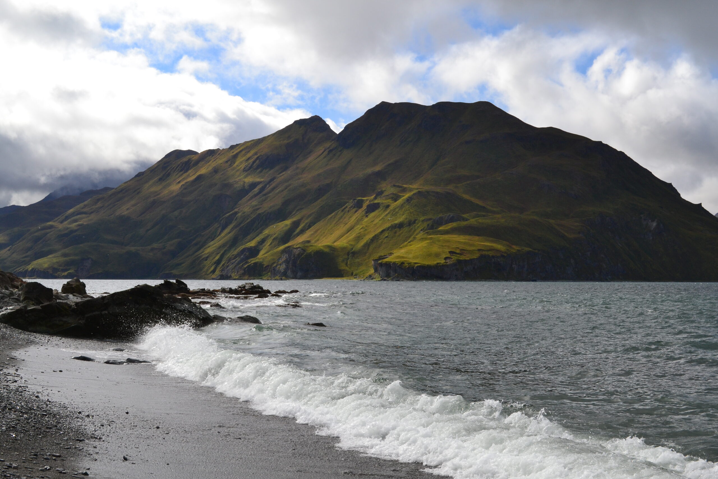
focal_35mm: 48
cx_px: 359
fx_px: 957
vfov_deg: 28.1
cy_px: 240
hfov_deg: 41.1
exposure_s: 1/500
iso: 360
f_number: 11
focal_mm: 32
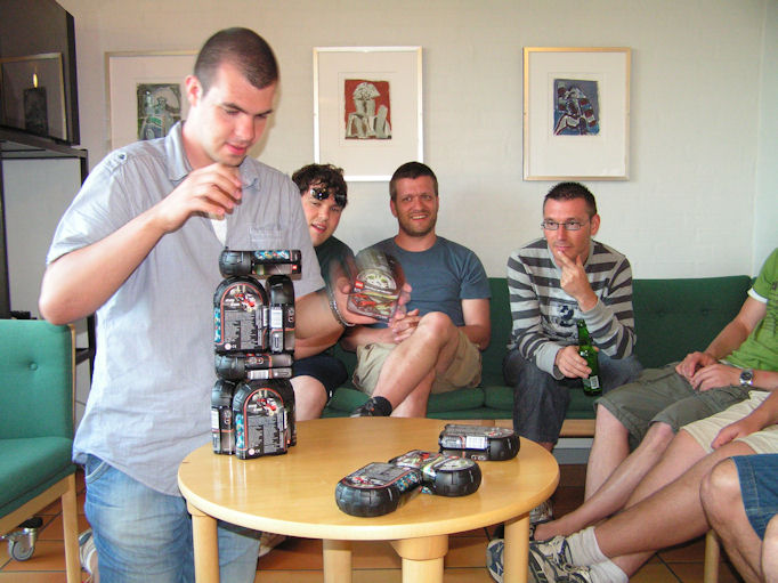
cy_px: 292
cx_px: 389
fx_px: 854
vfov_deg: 37.7
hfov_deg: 49.0
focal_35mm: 38
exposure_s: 1/40
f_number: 2.8
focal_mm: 6.3
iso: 200
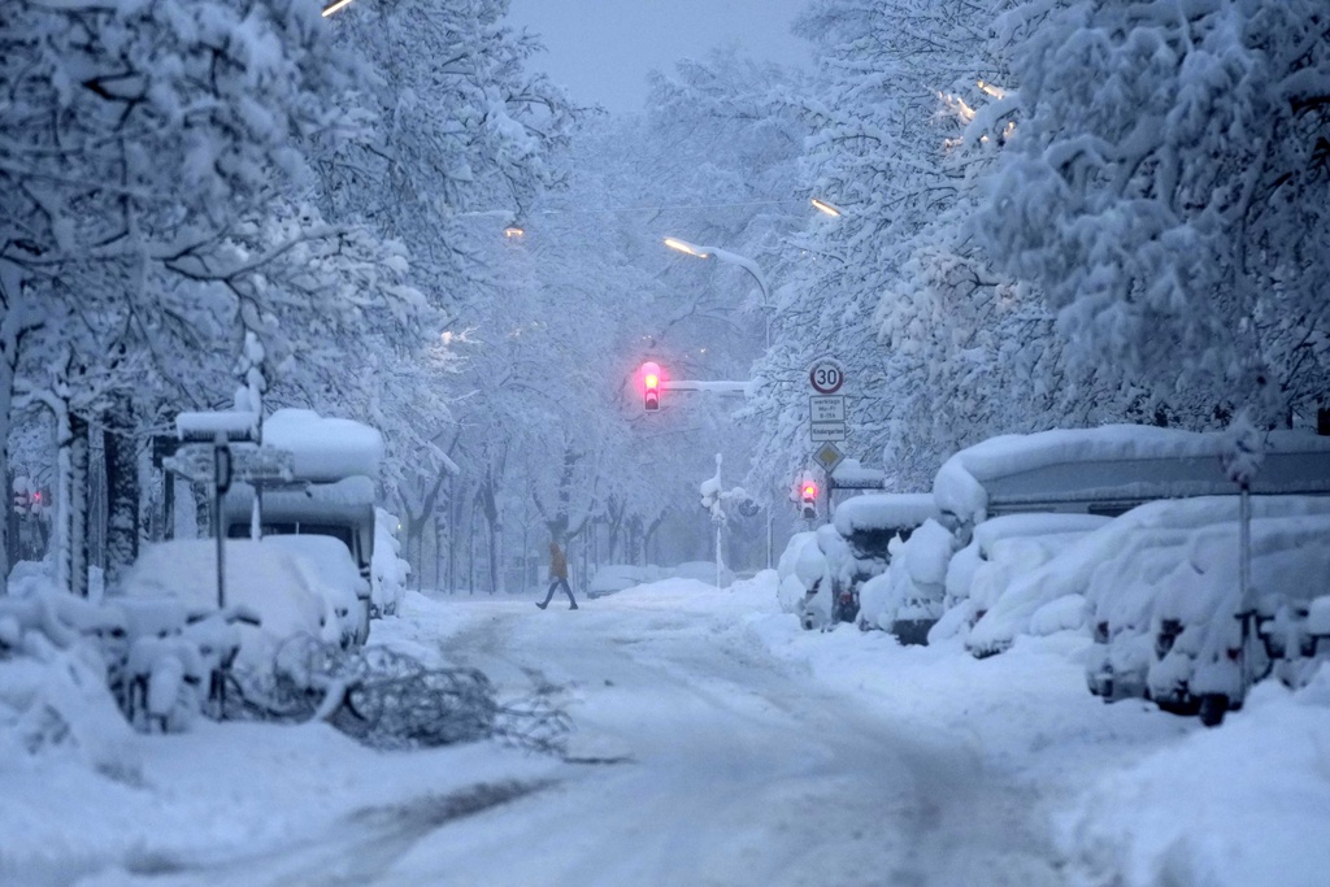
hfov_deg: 6.9
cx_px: 665
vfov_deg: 4.6
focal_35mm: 300
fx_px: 11084
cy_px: 444
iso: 1600
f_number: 2.8
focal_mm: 200
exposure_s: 1/400
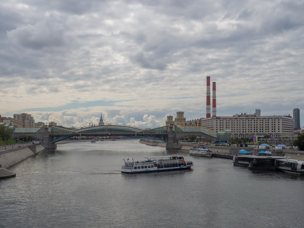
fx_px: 422
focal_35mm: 48
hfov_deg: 39.7
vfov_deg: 30.3
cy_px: 114
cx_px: 152
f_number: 9
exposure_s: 1/1000
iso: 250
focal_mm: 24
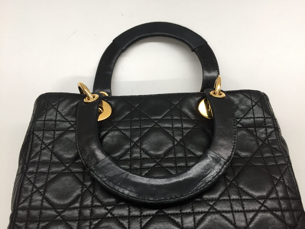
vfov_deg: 48.2
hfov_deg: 61.7
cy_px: 114
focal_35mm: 29
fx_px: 256
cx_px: 152
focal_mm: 4.15
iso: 50
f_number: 2.2
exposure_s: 1/30
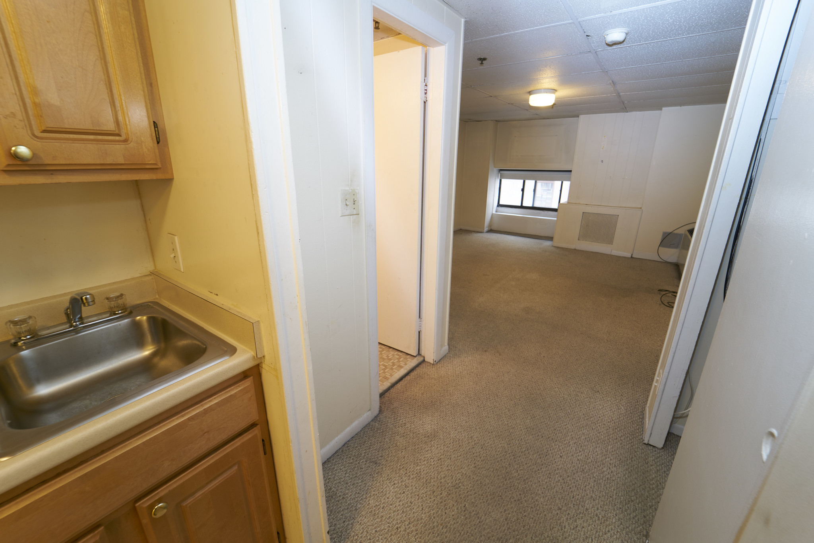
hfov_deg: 104.2
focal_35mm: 14
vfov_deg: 81.2
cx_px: 407
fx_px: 317
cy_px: 272
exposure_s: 1/3
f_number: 7.1
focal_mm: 14
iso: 200
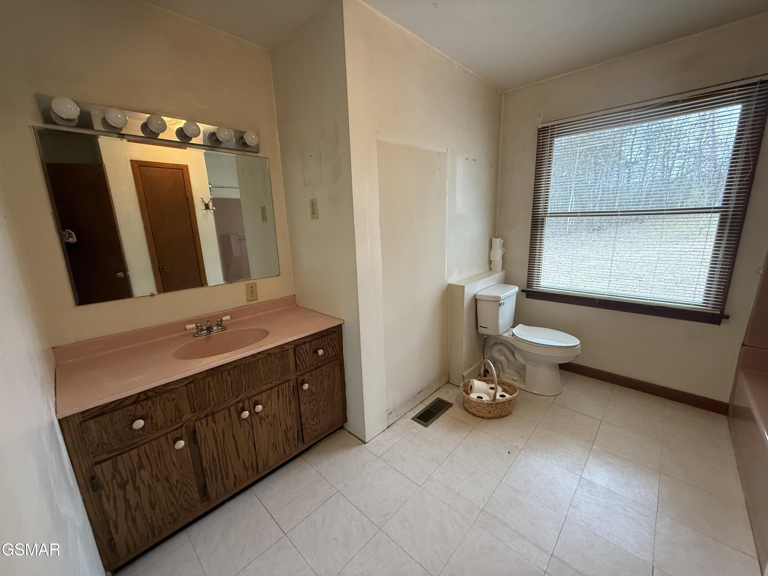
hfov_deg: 102.1
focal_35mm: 14
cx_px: 384
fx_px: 311
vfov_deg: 85.7
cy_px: 288
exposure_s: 1/60
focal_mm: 2.22
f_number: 2.2
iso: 320
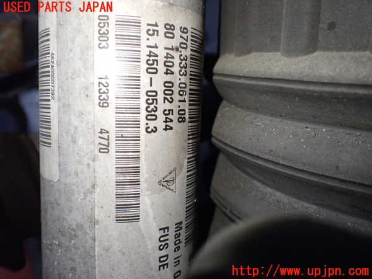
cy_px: 140
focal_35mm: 30
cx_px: 186
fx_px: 322
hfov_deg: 60.0
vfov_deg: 46.8
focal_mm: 5.4
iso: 400
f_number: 2.3
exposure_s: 1/125
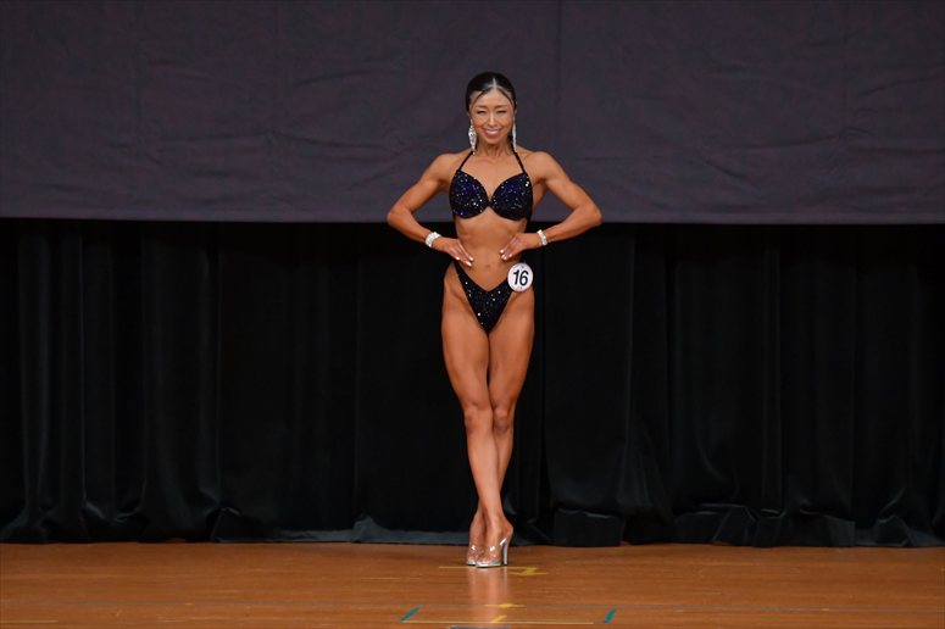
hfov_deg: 7.2
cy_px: 314
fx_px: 7478
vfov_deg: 4.8
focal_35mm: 285
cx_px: 472
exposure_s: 1/400
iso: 4000
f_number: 5.6
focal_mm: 190
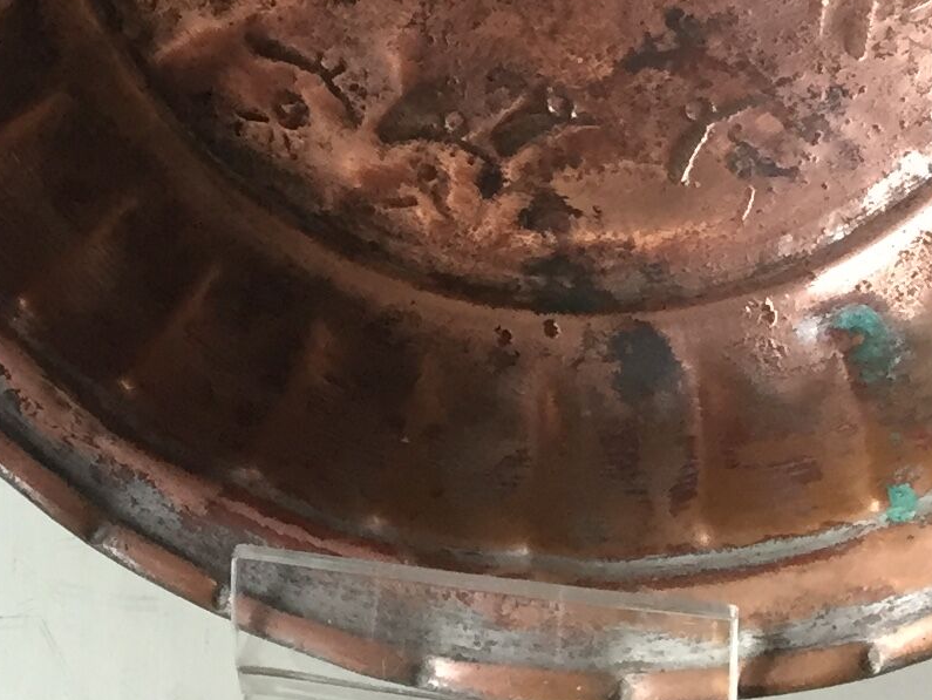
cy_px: -385
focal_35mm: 119
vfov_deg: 11.9
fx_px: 3205
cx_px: -333
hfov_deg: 15.6
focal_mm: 4.15
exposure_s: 1/33
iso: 125
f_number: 2.2
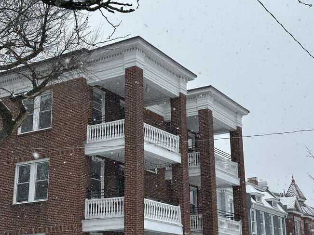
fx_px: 535
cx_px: 143
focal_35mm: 59
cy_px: 126
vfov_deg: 24.8
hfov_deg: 32.7
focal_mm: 6.86
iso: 64
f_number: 1.78
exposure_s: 1/1783
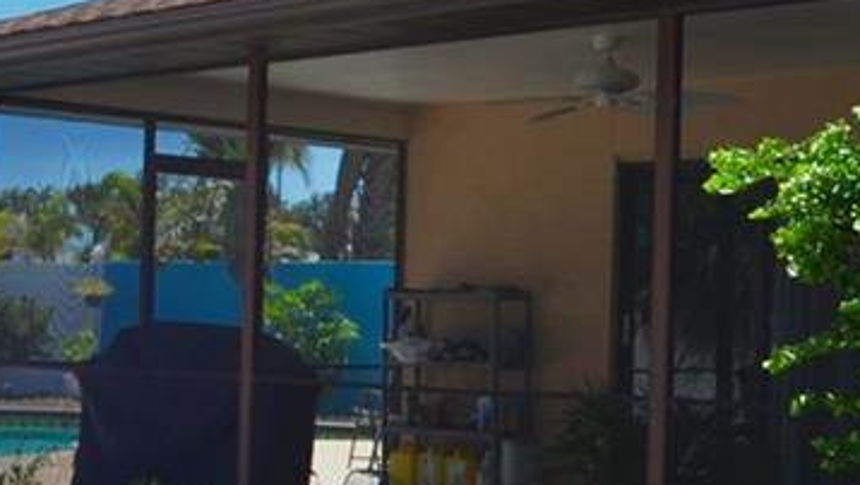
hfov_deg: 23.7
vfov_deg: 14.4
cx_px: -91
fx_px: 1917
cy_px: 275
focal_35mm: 84
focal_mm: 12
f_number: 8
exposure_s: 1/250
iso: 100
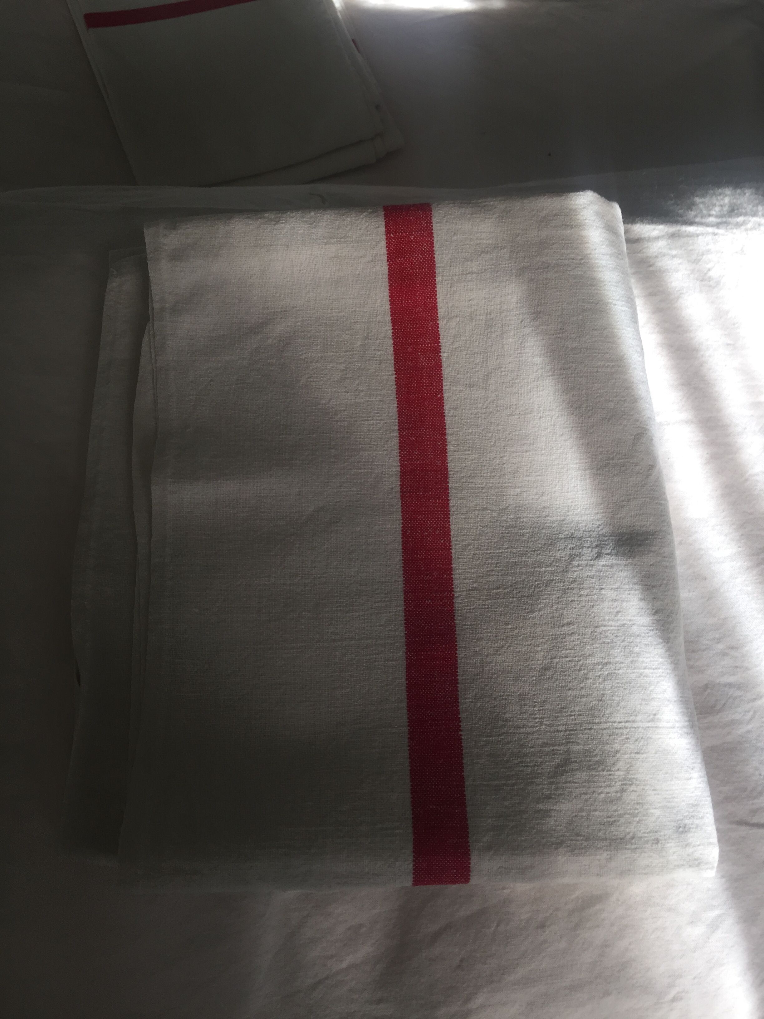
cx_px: 382
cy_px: 510
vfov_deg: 61.7
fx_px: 853
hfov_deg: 48.2
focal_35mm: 29
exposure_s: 1/100
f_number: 2.2
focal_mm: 4.15
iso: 32
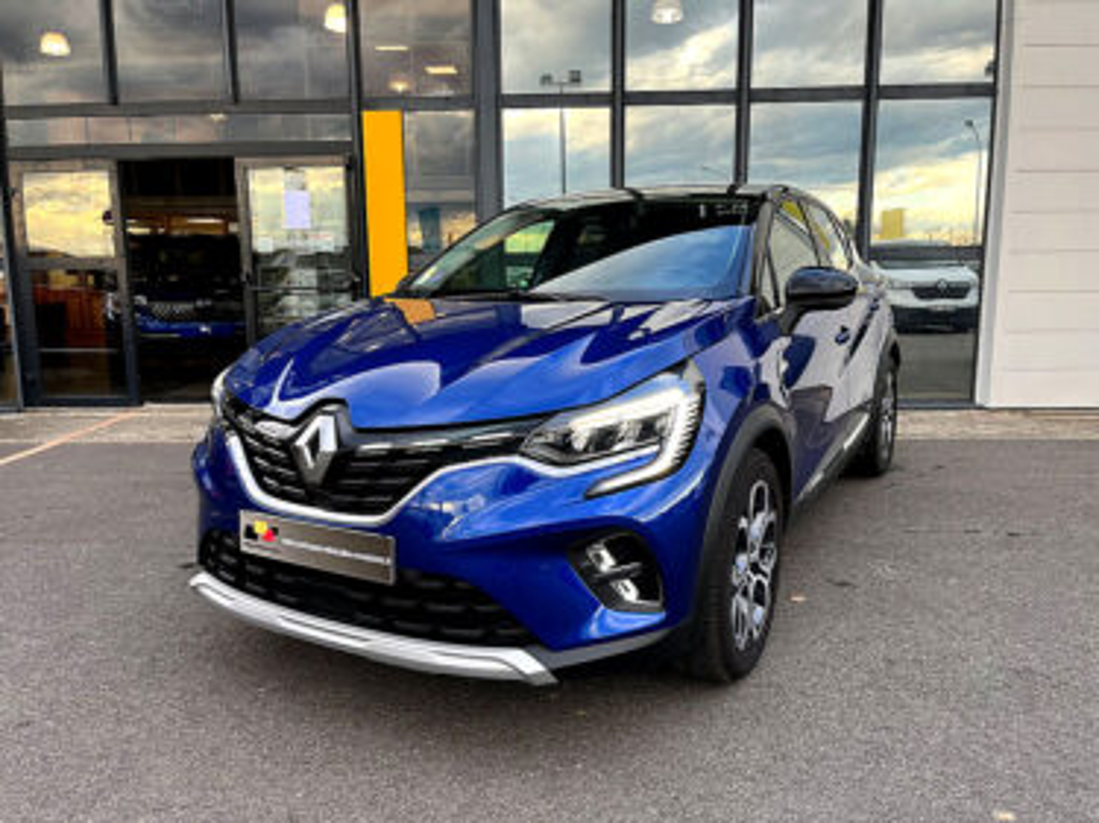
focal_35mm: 26
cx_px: 550
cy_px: 412
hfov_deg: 67.3
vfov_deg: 53.0
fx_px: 825
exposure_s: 1/100
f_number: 1.6
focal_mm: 5.1
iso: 40
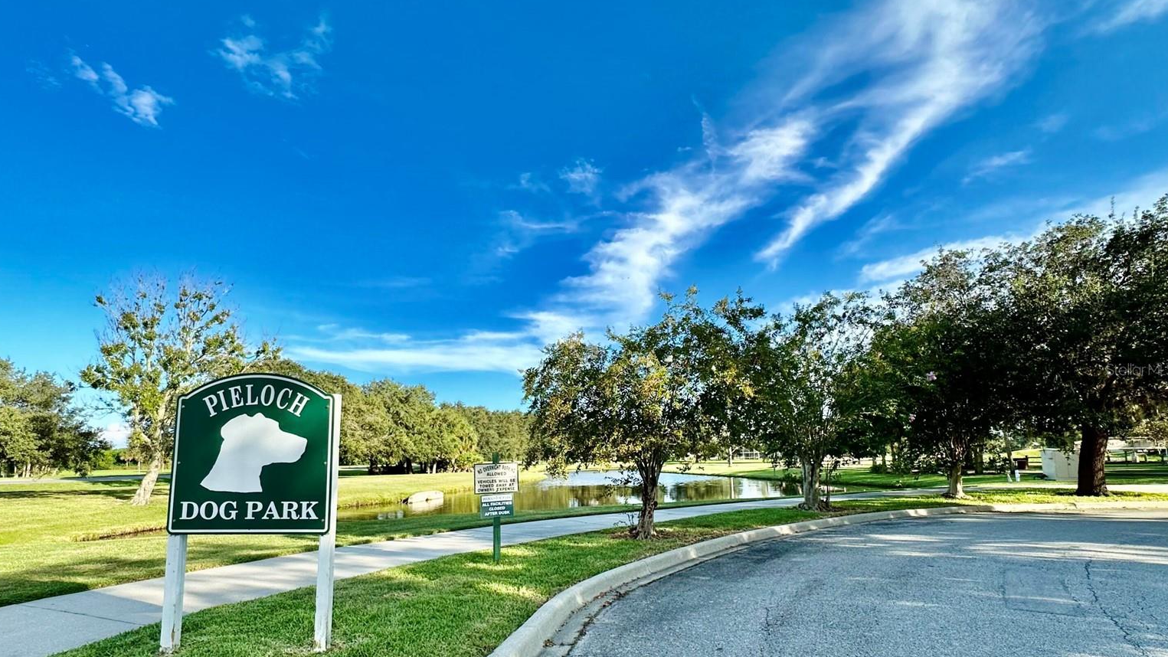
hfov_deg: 99.3
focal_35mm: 16
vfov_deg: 66.8
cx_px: 565
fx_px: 496
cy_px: 369
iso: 40
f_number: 2.2
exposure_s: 1/1233
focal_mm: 2.22
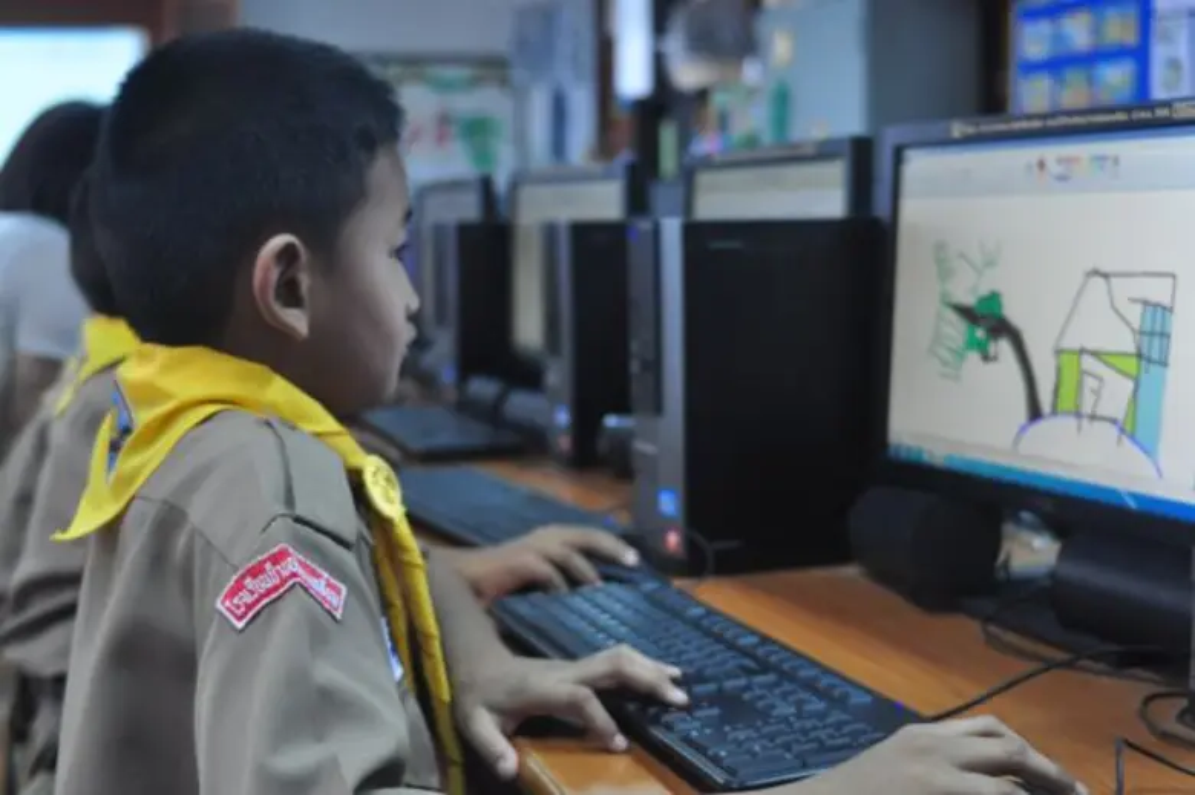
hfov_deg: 37.9
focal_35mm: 52
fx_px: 1742
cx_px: 598
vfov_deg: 25.7
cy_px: 398
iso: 800
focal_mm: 35
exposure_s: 1/50
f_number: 3.5
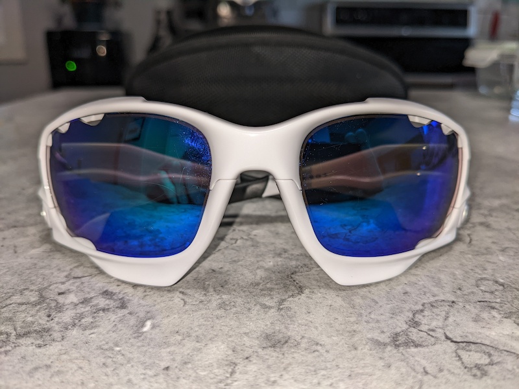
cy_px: 194
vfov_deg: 51.4
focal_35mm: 27
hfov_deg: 65.3
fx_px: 405
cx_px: 260
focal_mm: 4.38
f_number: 1.73
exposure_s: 1/120
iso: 73
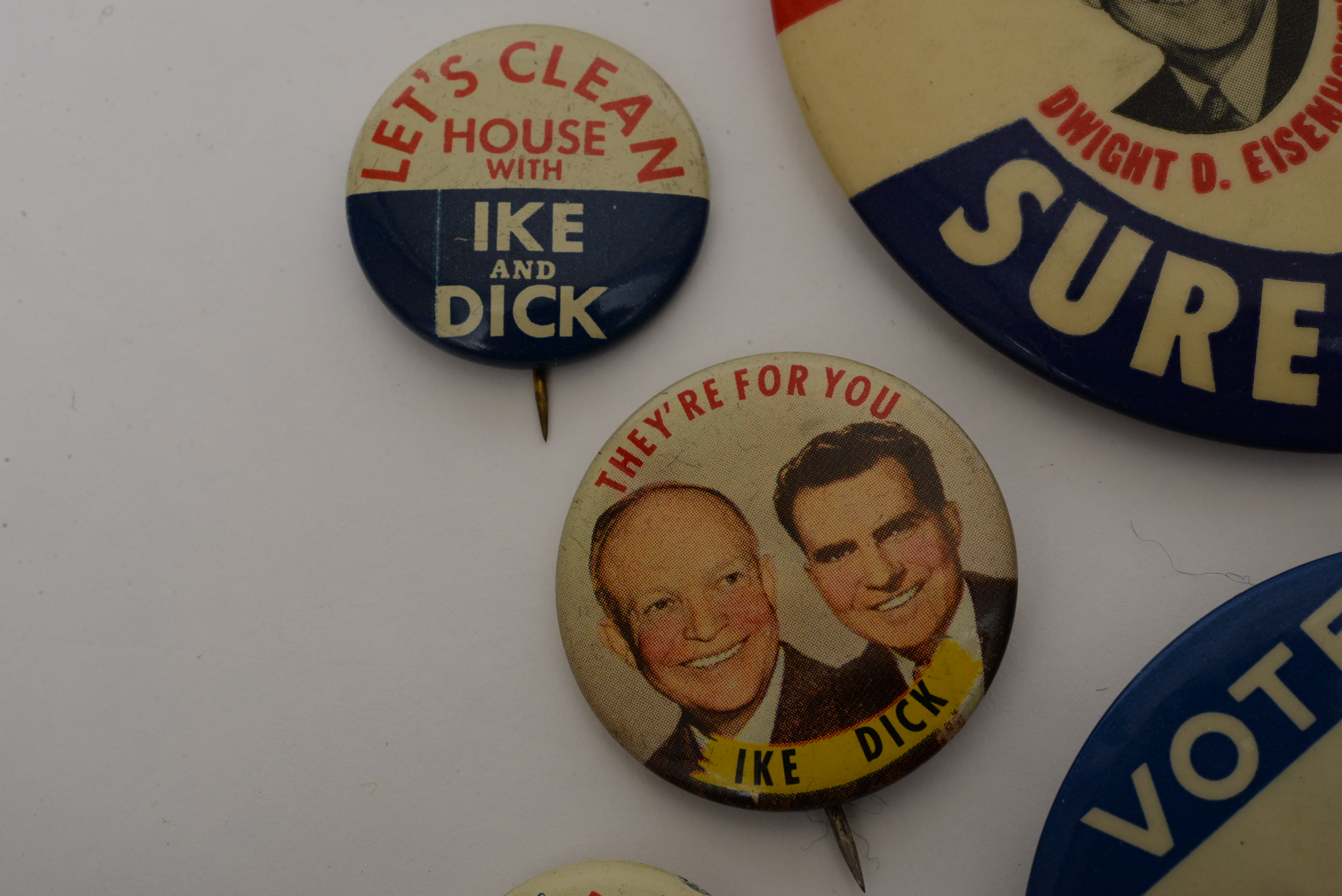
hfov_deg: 33.4
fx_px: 2237
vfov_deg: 22.6
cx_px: 671
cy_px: 448
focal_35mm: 60
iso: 400
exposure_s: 1/125
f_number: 18
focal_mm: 60
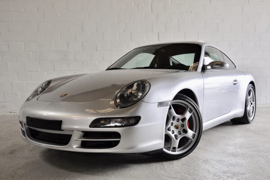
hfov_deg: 51.3
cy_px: 90
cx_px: 135
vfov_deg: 35.4
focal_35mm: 38
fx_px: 281
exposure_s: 1/125
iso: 400
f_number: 5.6
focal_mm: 25
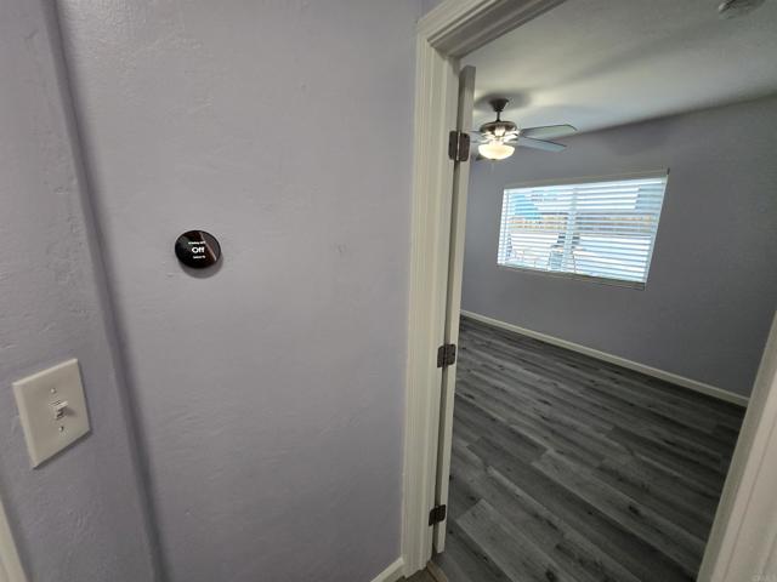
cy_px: 291
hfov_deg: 106.2
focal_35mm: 13
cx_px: 388
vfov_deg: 89.9
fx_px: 292
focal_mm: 1.7
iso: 125
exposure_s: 1/60
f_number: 2.2
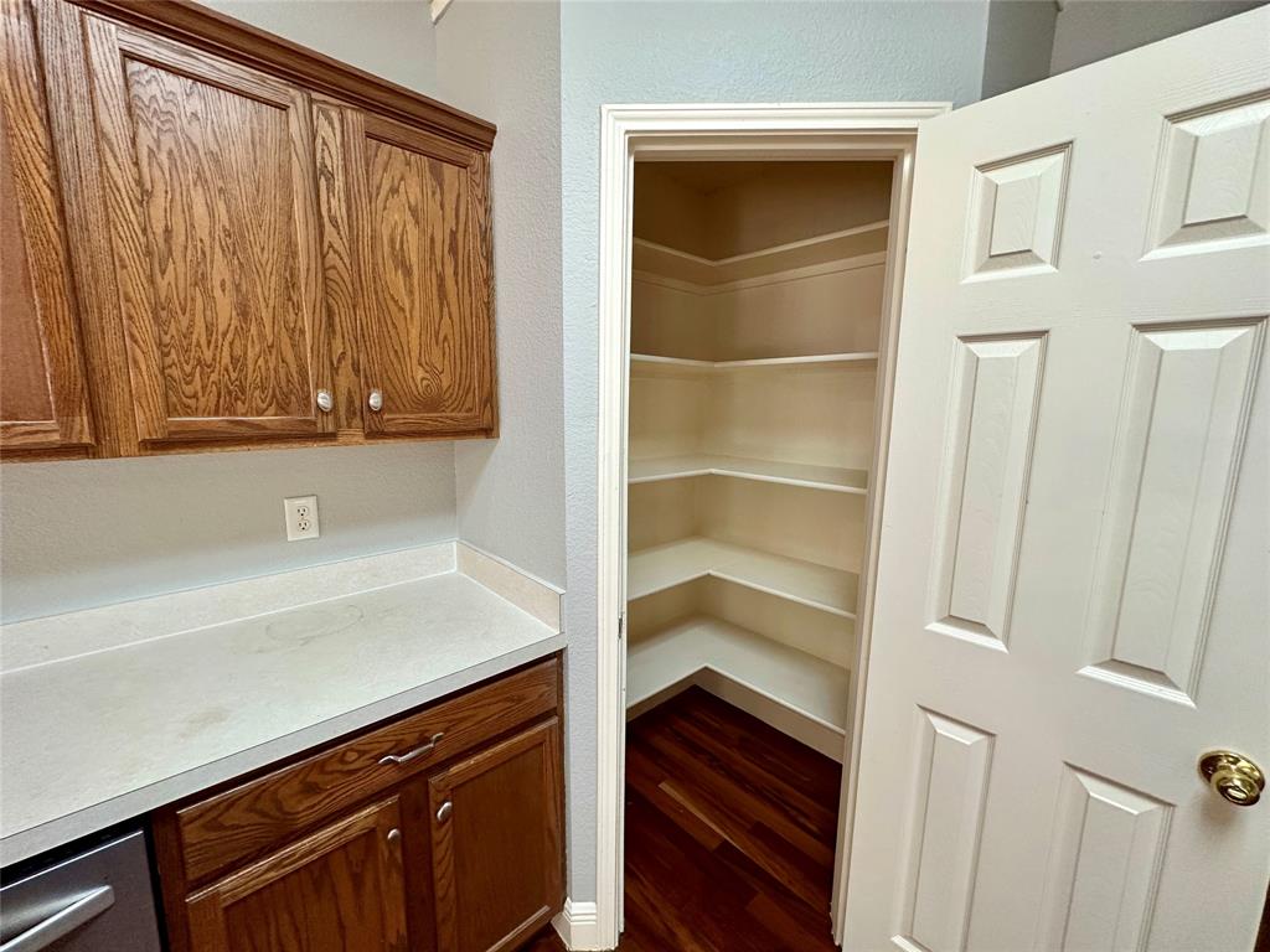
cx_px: 635
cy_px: 476
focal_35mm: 14
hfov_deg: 102.1
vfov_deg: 85.7
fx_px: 514
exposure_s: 1/120
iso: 200
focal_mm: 2.22
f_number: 2.2
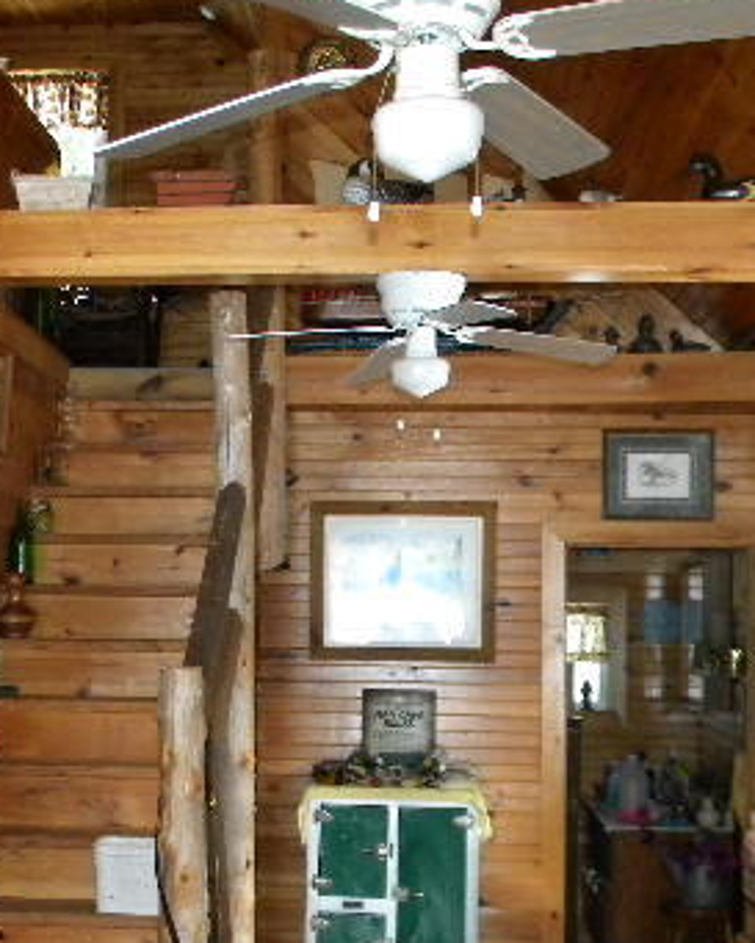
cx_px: 158
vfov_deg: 28.6
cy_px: 600
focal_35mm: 66
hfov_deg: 22.9
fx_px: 1843
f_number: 3.7
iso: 400
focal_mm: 6.4
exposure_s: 1/30
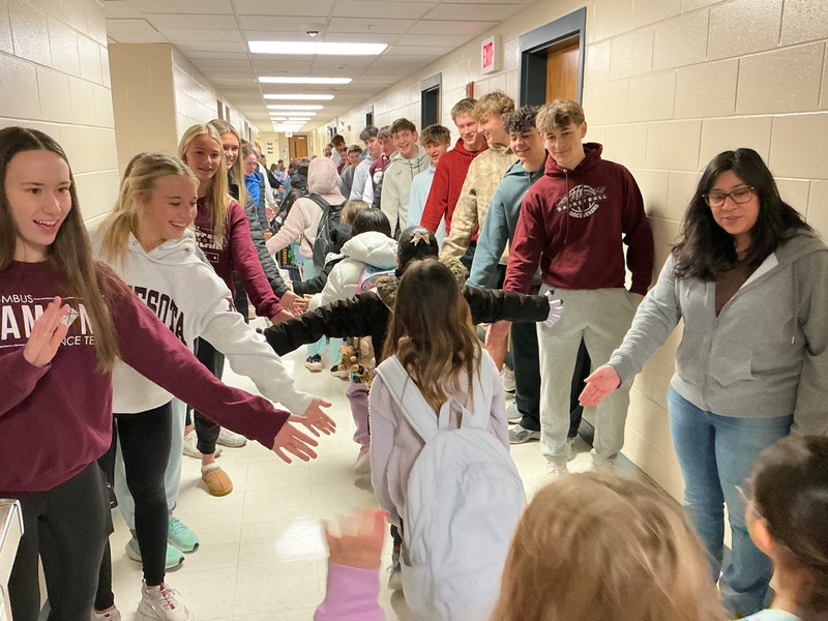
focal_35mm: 29
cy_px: 310
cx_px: 414
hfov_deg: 61.7
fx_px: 694
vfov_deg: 48.2
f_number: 1.8
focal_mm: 3
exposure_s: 1/60
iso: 200
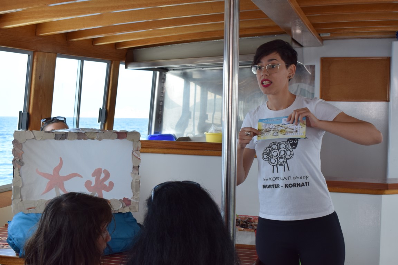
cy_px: 132
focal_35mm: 51
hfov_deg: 38.9
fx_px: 564
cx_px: 199
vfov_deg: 26.5
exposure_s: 1/200
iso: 400
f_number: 7.1
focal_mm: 34
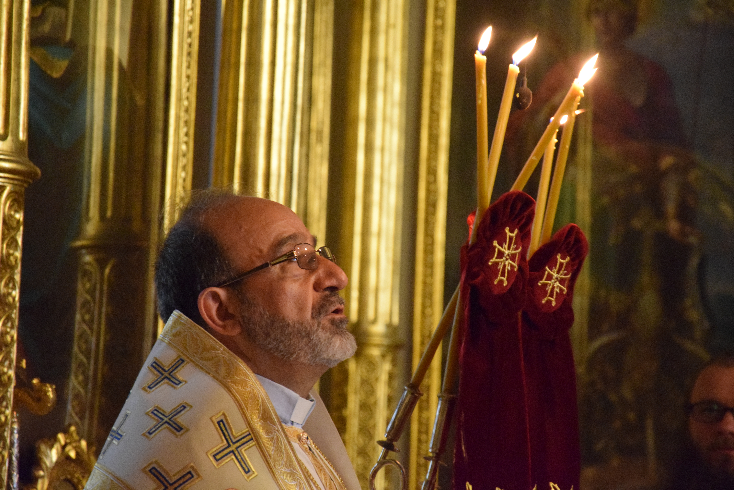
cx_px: 367
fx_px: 3211
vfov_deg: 8.7
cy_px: 245
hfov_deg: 13.0
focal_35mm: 158
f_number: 5.6
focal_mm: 105
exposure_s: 1/40
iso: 6400
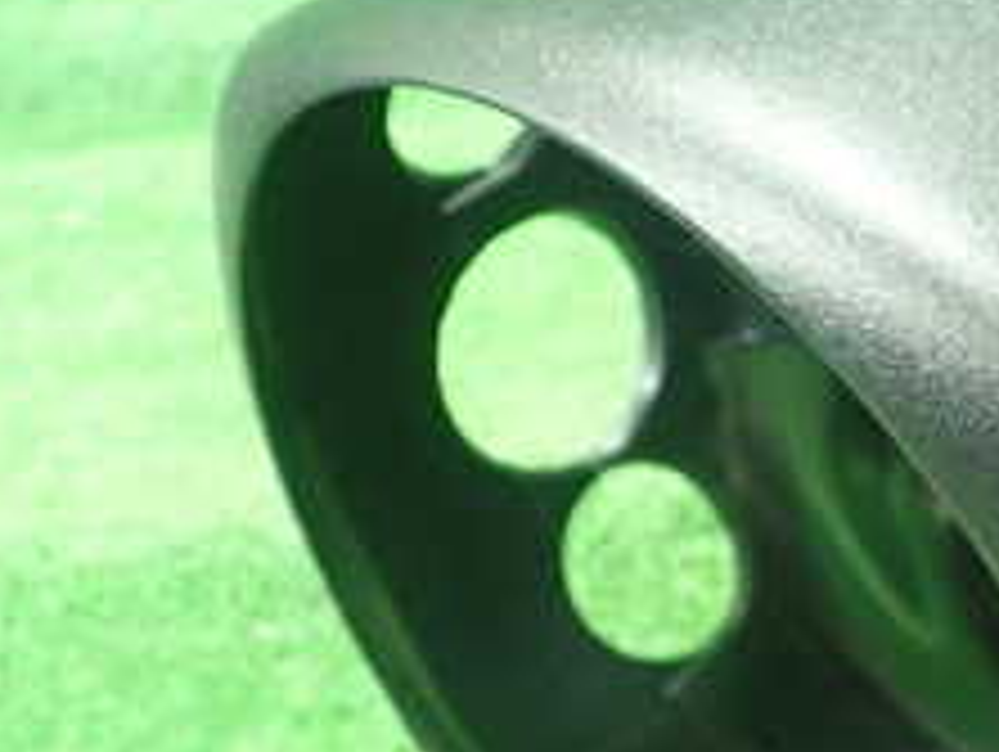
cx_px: 1094
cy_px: 477
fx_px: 2340
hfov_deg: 22.7
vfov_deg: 18.2
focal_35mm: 81
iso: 800
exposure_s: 1/60
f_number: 2.3
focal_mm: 5.5
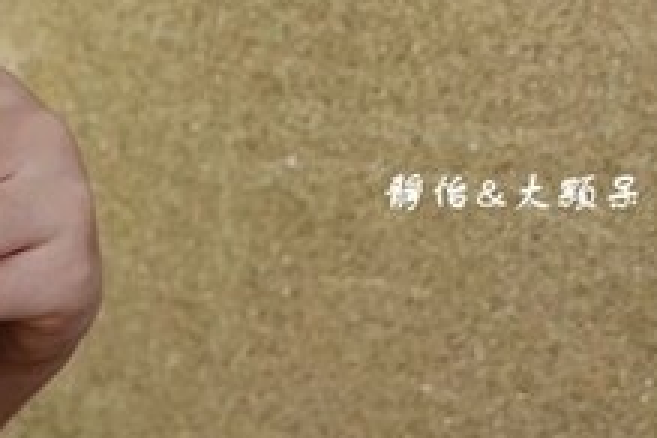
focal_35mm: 140
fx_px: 2555
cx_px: -183
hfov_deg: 14.1
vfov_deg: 9.7
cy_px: -84
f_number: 3.5
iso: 125
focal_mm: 13.29
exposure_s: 1/125
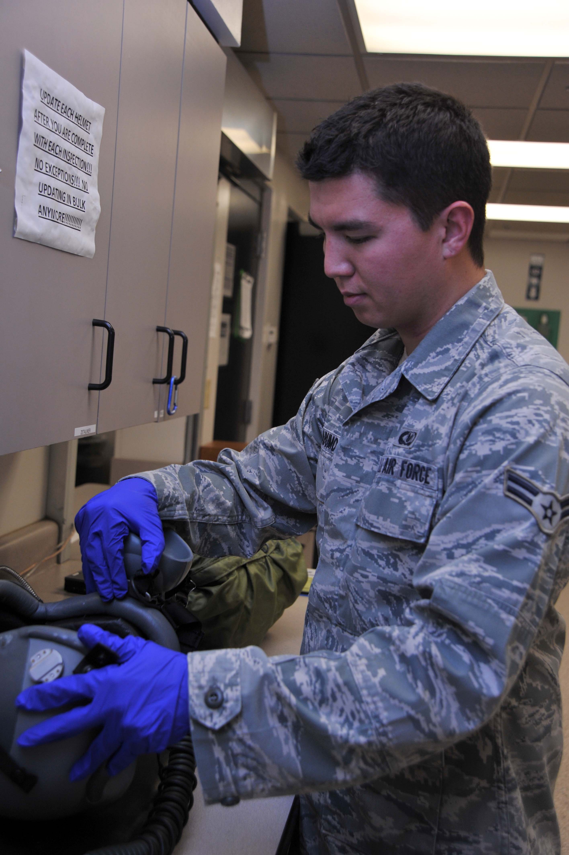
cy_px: 428
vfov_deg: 43.6
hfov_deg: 29.8
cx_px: 284
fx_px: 1068
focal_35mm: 45
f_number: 5.6
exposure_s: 1/200
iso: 800
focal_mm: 45
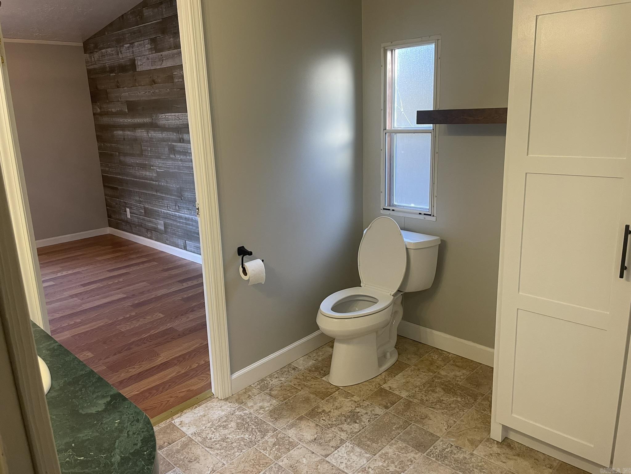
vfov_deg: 53.1
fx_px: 474
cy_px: 237
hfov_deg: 67.3
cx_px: 316
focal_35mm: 26
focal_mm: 4.2
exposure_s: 1/60
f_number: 1.6
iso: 125
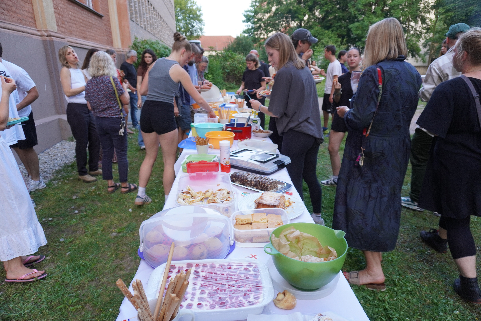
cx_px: 240
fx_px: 321
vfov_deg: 53.1
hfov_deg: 73.7
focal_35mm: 24
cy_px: 160
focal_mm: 16
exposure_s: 1/160
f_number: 4
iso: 640
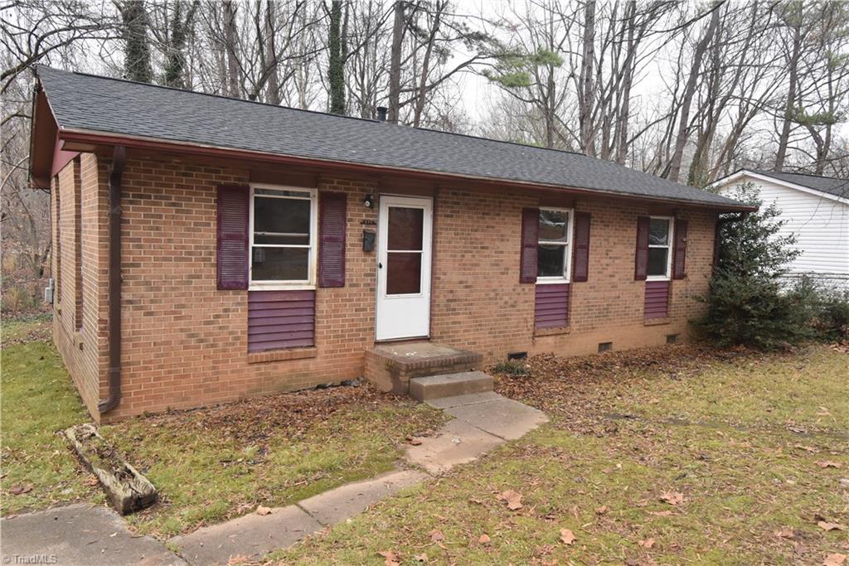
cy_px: 283
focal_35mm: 25
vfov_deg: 51.3
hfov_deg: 71.5
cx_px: 424
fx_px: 590
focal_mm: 25
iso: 2500
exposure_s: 1/500
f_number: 11
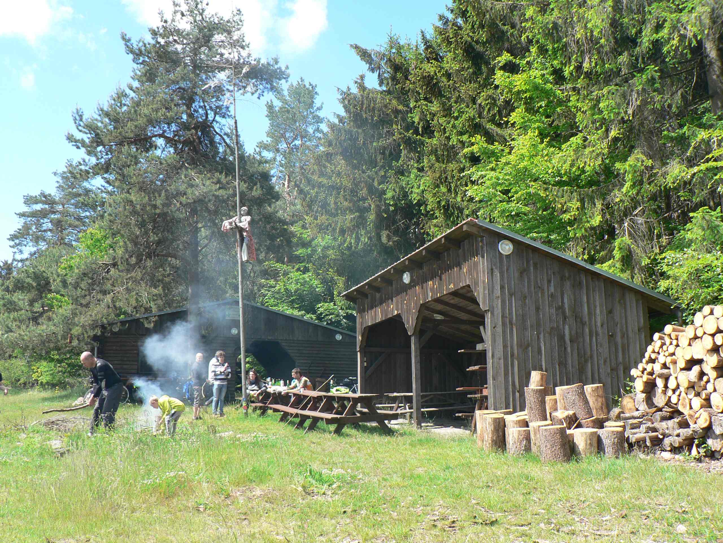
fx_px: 752
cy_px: 272
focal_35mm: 36
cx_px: 362
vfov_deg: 39.7
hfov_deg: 51.4
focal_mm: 6
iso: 80
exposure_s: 1/200
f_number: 4
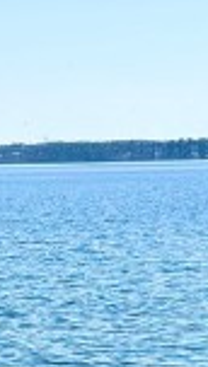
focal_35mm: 176
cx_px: -735
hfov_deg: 5.6
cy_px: 196
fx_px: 1718
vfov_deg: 12.2
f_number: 1.78
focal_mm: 6.76
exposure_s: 1/8130
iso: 80
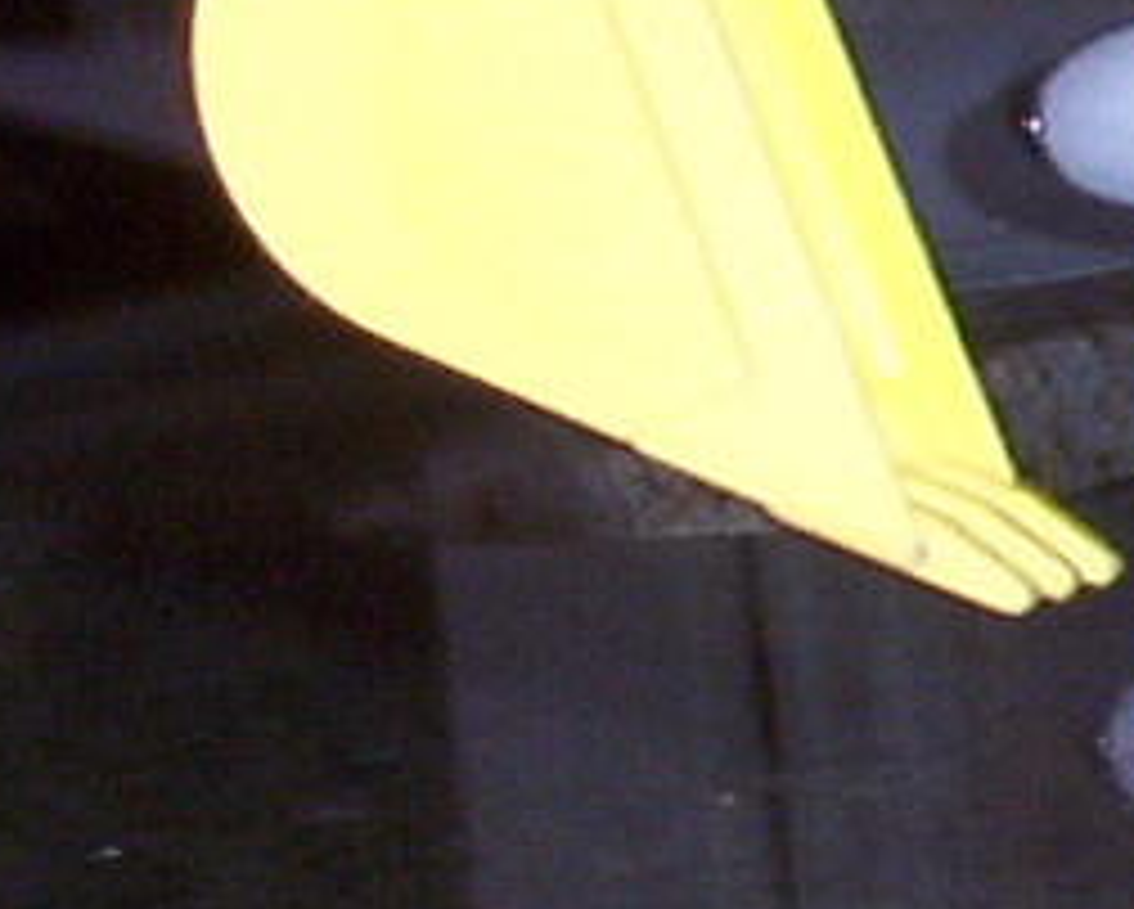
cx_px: 3650
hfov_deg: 6.9
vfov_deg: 6.2
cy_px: -126
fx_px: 8296
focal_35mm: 247
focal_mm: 6
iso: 140
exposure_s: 1/30
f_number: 4.5
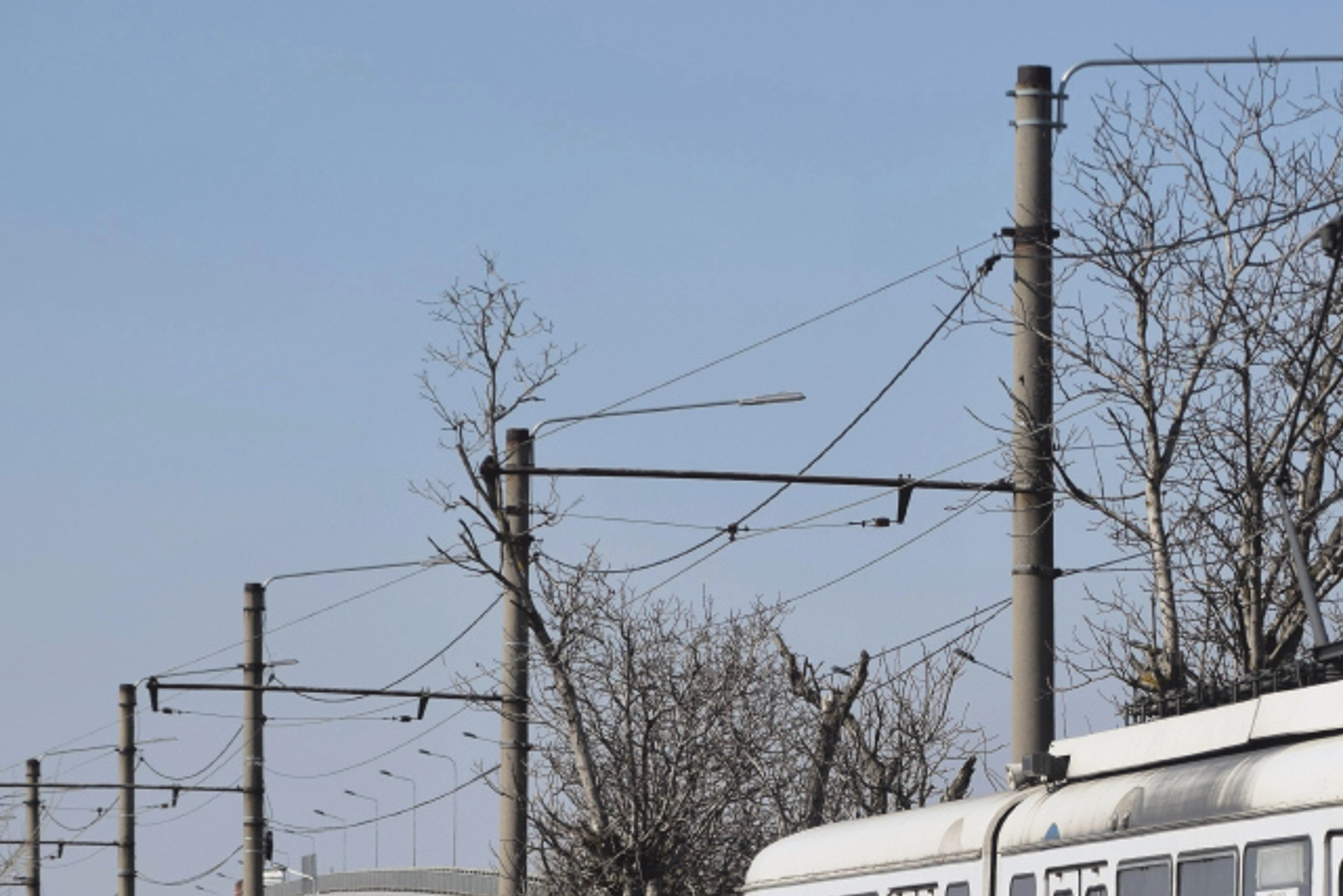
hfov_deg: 15.2
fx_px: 5000
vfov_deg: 10.2
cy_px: 838
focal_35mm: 134
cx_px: 1137
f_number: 18
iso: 100
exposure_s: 1/1250
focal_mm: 44
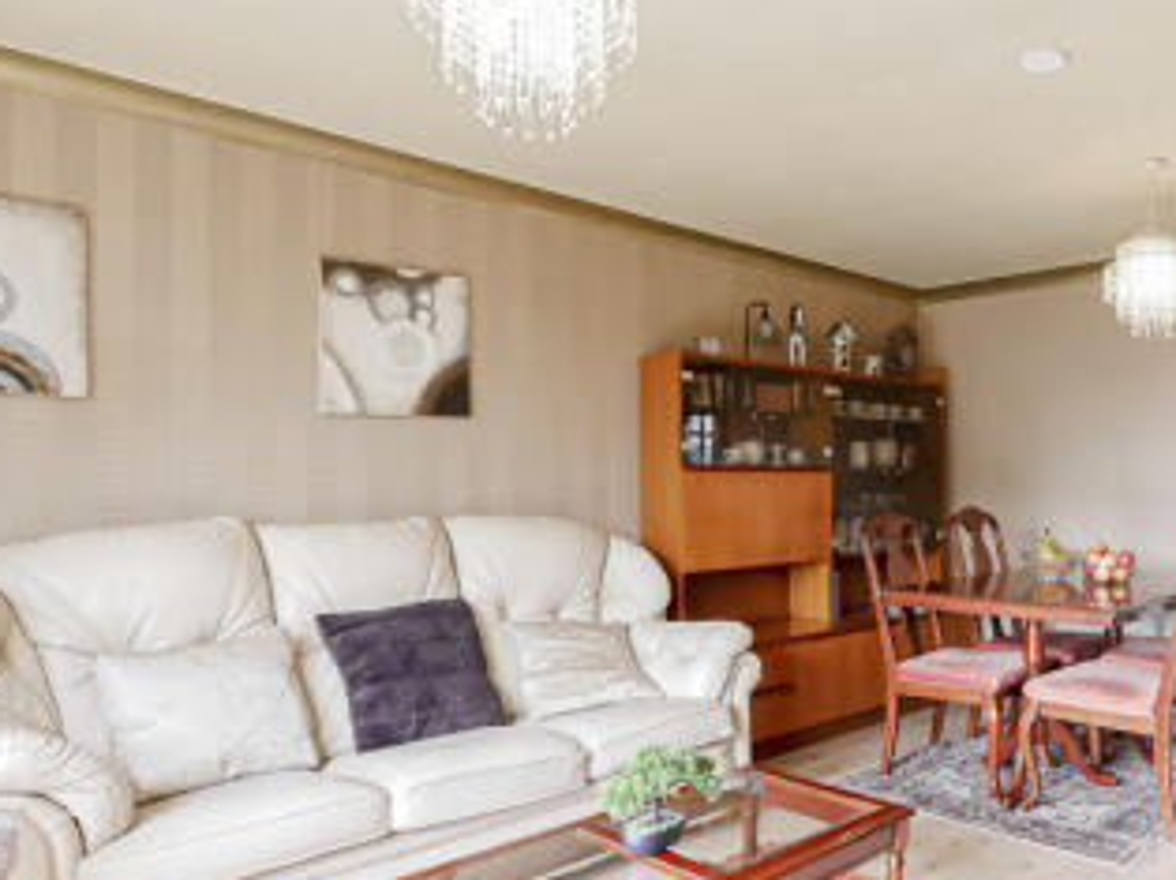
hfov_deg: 64.7
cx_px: 830
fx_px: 883
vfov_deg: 52.9
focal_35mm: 26
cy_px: 496
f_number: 4
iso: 800
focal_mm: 7
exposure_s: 1/60
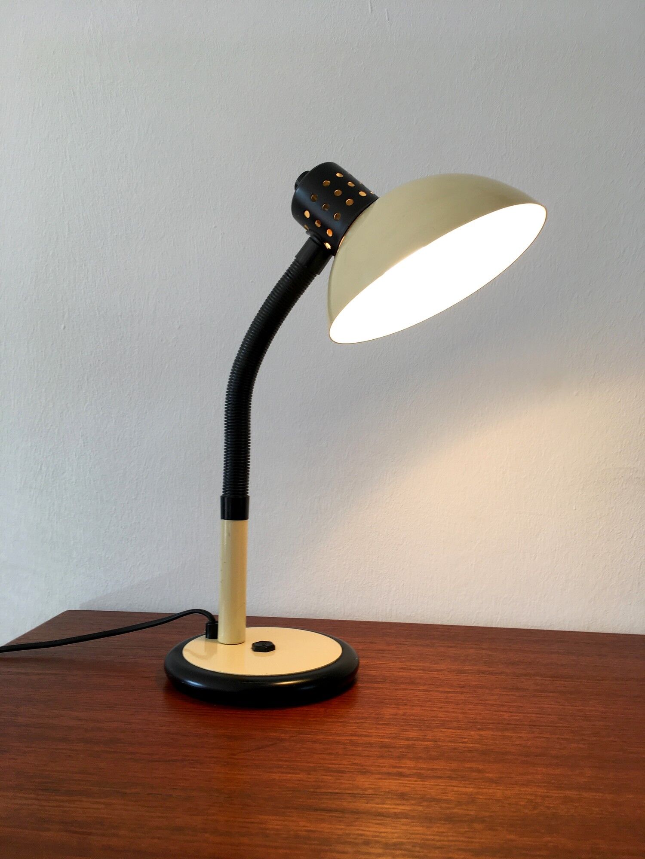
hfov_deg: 48.2
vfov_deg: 61.7
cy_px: 430
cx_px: 322
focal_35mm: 29
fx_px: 720
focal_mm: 4.15
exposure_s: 1/50
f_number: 2.2
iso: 25
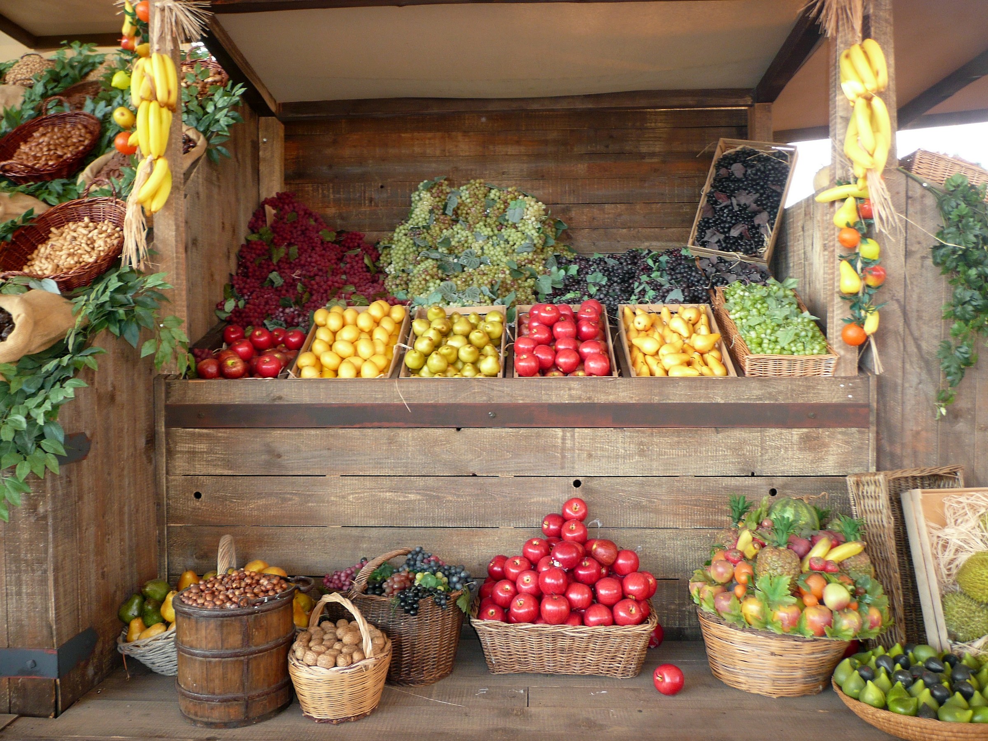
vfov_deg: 49.7
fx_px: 799
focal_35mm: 28
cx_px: 494
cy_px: 370
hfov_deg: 63.4
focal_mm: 4.6
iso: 125
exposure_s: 1/30
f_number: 3.3
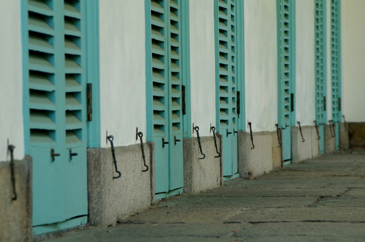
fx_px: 3038
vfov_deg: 4.6
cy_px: 121
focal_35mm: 300
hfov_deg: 6.9
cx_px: 182
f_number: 13
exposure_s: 1/60
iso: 400
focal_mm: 200
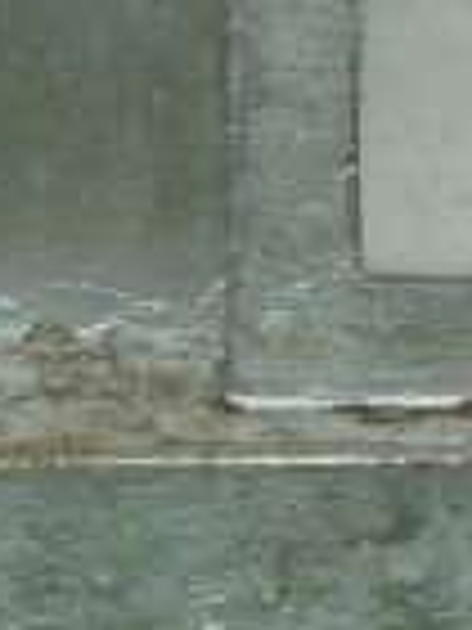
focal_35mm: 439
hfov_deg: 3.4
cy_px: 0
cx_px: 710
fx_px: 7981
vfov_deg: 4.5
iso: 80
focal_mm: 21
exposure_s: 1/200
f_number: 4.4
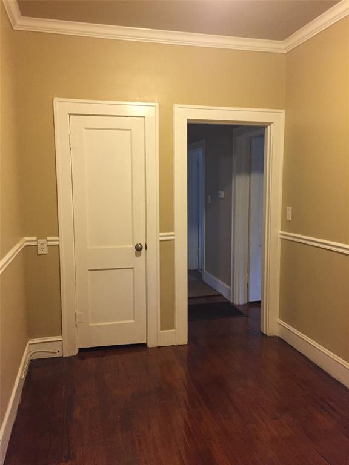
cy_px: 232
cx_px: 174
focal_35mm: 29
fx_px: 390
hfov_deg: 48.2
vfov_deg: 61.7
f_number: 2.2
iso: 250
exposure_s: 1/30
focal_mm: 4.15
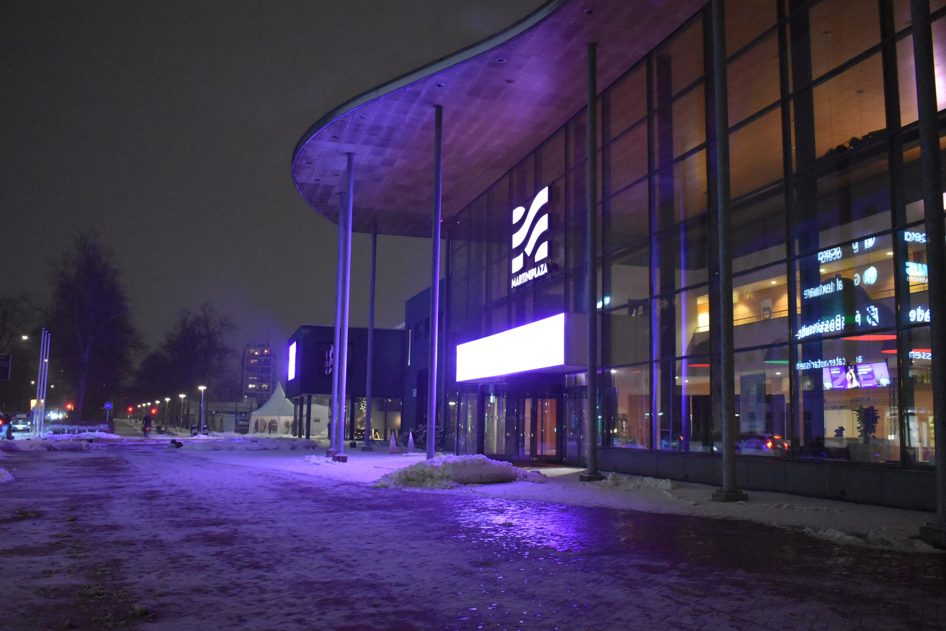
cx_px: 473
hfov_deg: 57.2
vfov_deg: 40.0
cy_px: 316
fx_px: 867
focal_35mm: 33
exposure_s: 1/60
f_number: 3.8
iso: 6400
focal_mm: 22
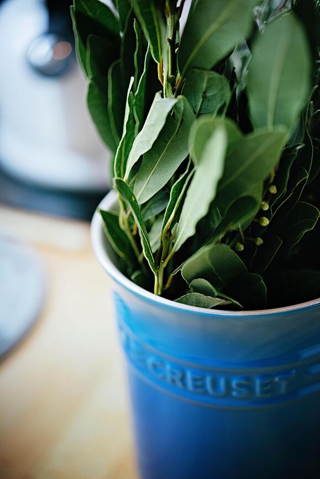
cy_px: 240
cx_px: 160
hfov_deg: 22.6
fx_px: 799
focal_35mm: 60
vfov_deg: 33.4
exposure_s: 1/400
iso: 800
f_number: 3.5
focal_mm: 60
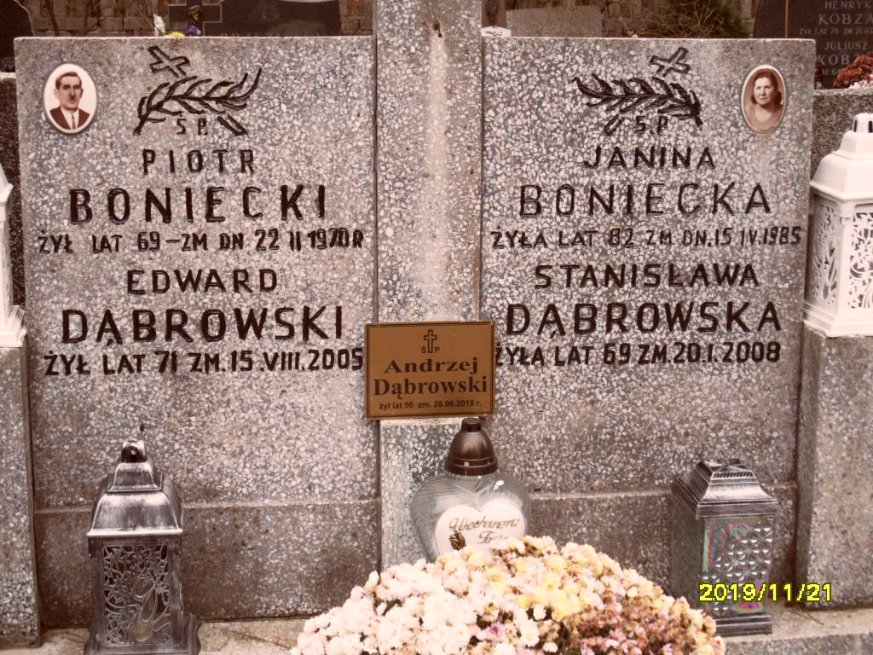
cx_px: 436
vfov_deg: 24.4
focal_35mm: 60
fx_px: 1513
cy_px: 328
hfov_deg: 32.2
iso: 160
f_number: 4
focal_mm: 10.3
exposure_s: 1/45
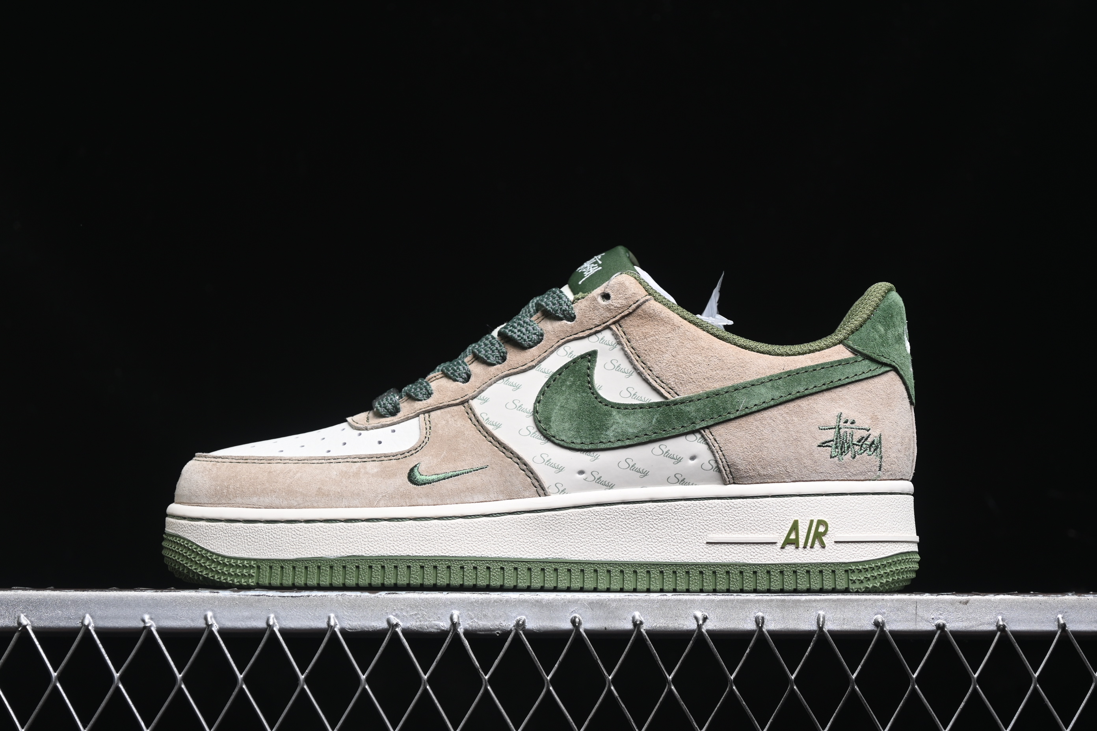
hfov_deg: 27.0
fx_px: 2285
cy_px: 366
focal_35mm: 75
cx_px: 548
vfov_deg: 18.2
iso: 160
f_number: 6.3
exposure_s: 1/60
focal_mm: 50
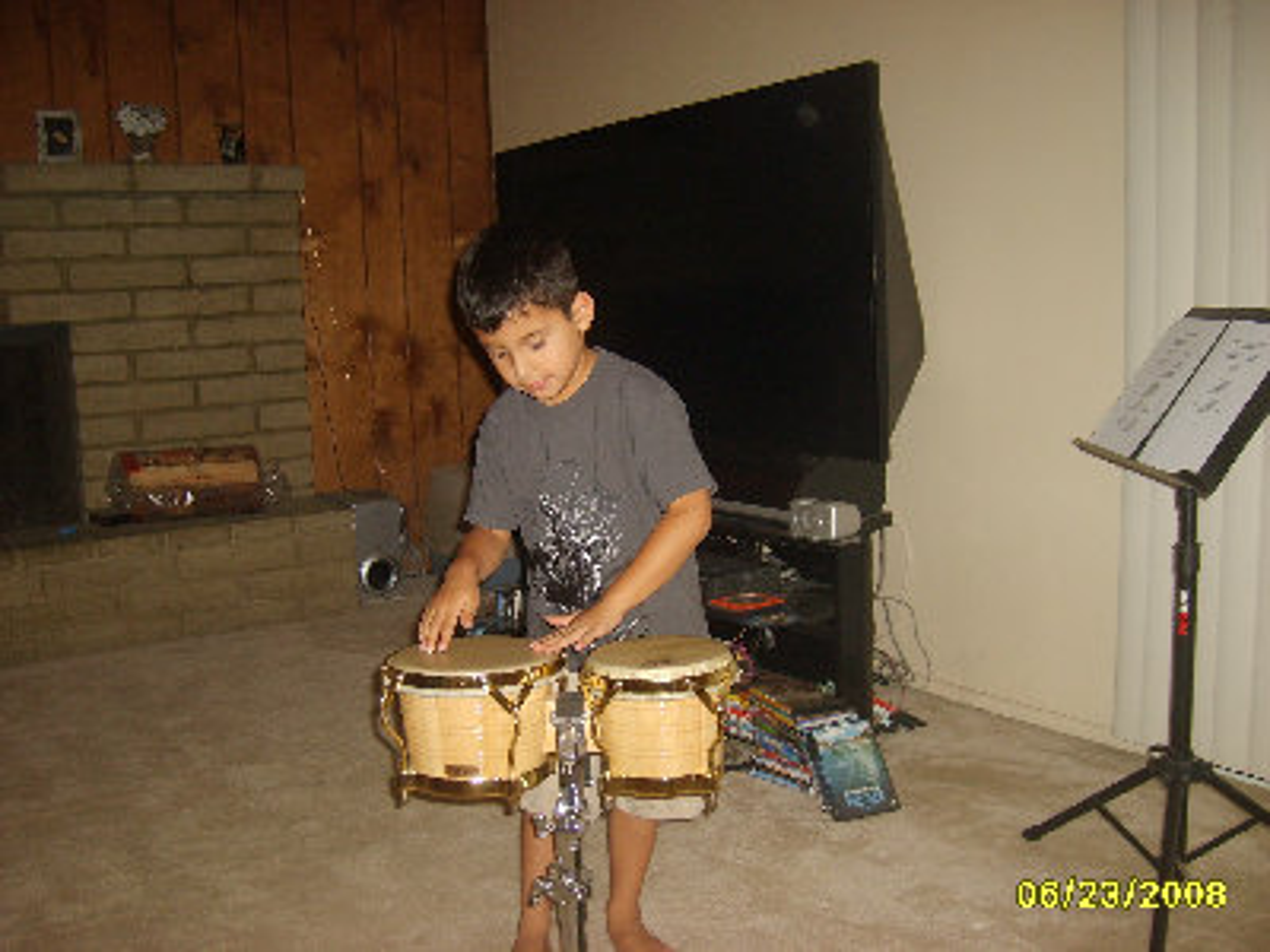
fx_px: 1284
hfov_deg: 52.6
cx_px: 635
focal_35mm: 35
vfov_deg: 40.7
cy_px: 476
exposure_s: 1/45
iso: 118
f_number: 2.8
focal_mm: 5.8
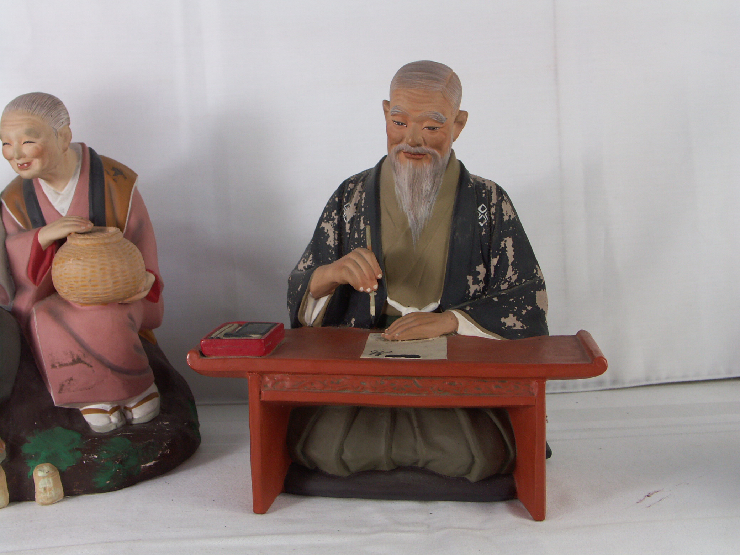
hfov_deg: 42.1
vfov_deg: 32.2
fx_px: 962
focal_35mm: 45
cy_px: 278
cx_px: 370
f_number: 3.5
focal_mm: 11.46
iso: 100
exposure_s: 1/80
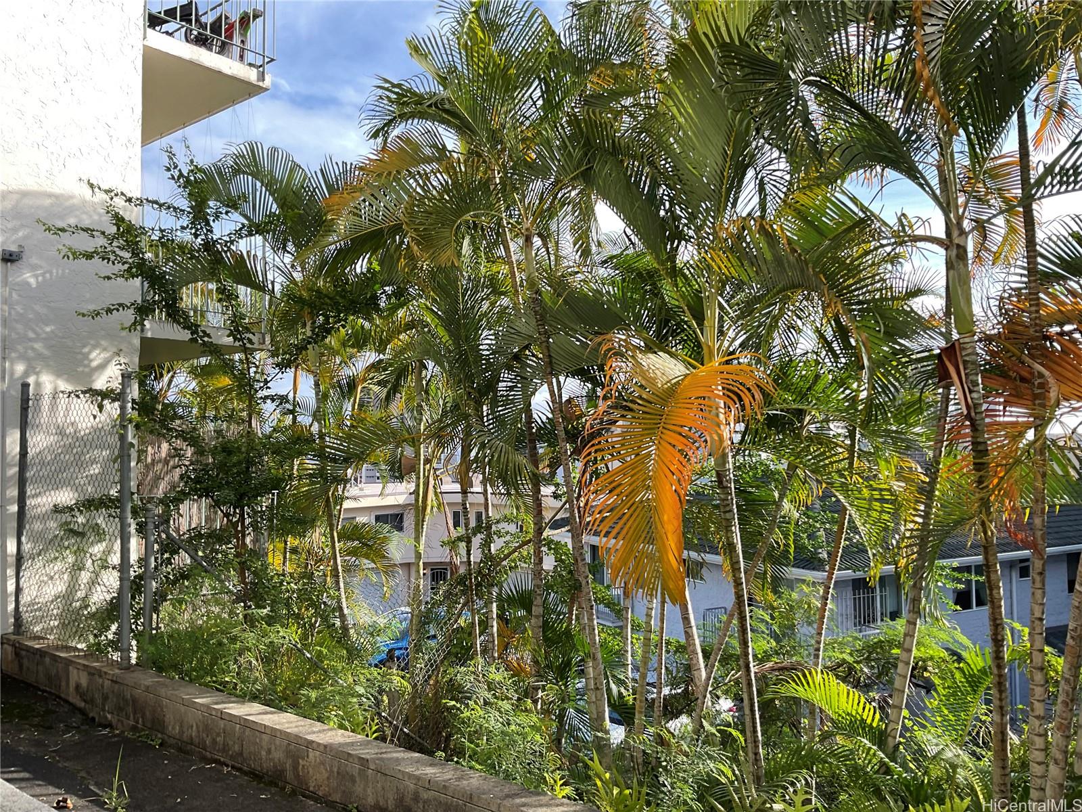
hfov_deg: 61.7
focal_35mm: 29
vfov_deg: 48.2
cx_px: 541
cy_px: 406
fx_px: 906
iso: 16
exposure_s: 1/237
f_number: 1.8
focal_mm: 3
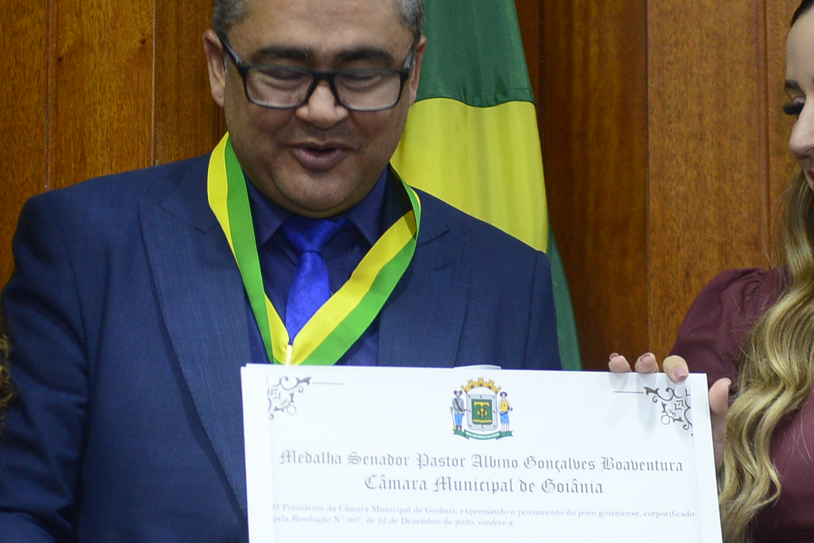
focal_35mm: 142
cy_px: 438
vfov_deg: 9.6
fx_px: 3211
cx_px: 296
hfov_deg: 14.4
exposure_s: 1/125
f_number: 2.8
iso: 2000
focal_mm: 58
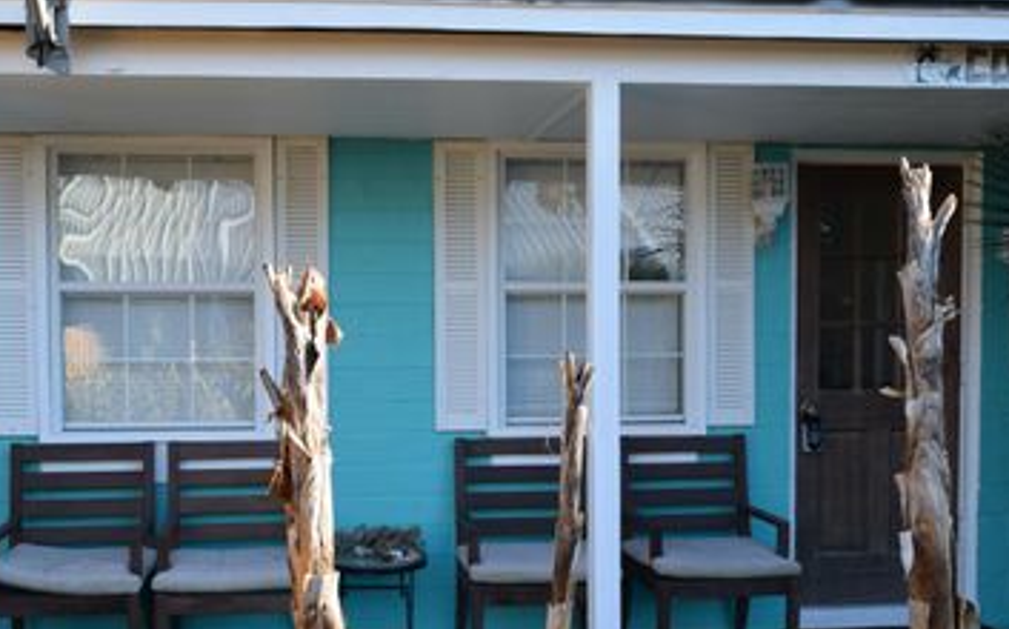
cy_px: 382
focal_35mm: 39
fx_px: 1072
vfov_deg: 32.6
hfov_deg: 50.2
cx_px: 414
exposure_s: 1/200
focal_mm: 18
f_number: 6.3
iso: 200
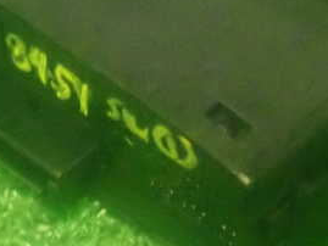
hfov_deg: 12.0
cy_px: 52
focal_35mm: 165
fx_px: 1564
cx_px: 155
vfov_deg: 9.0
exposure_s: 1/25
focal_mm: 13.47
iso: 5000
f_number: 4.2
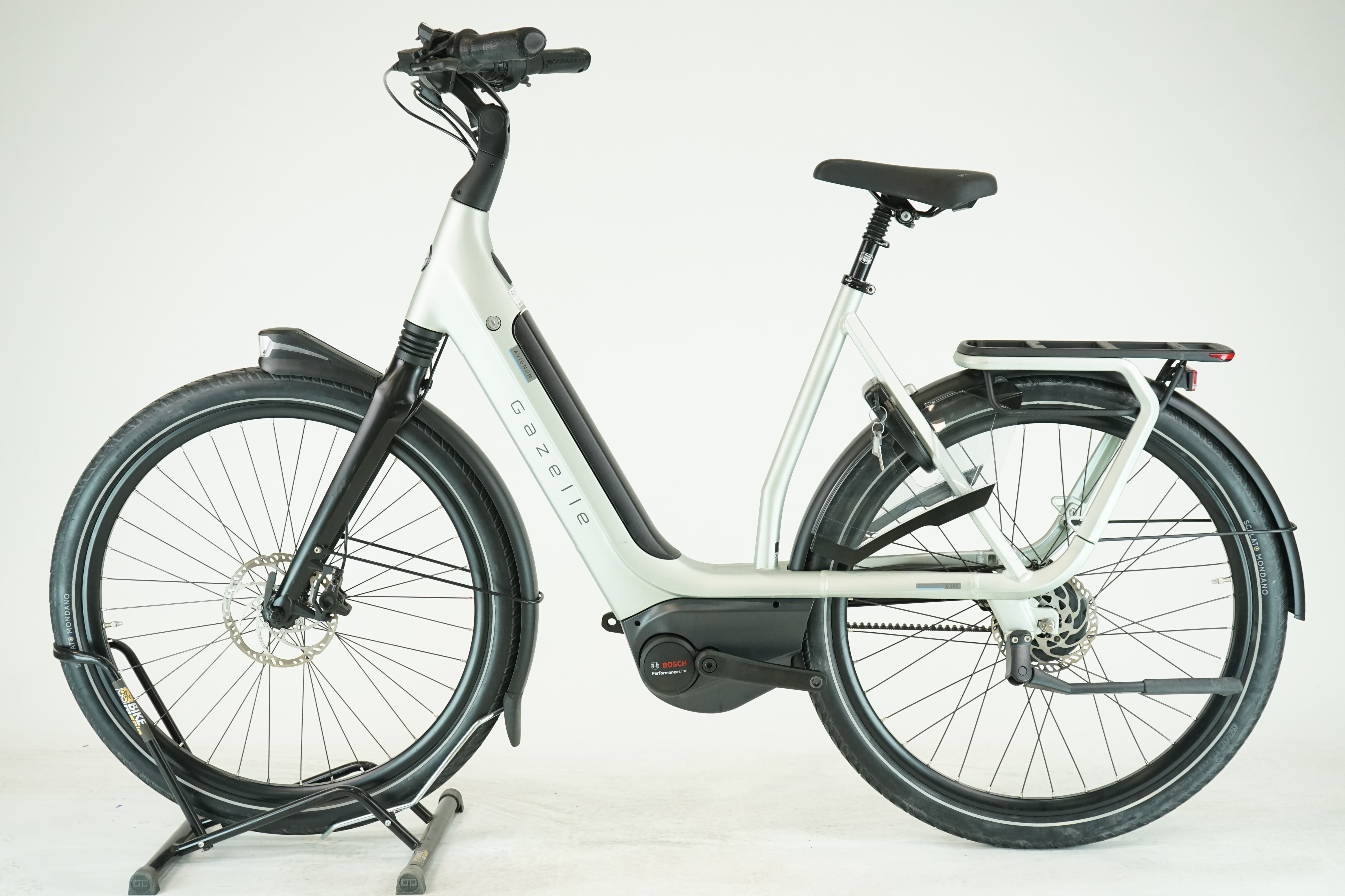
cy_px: 448
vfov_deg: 27.5
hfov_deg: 40.3
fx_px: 1831
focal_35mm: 49
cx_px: 672
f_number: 5.6
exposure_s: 1/200
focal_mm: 49
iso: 1600
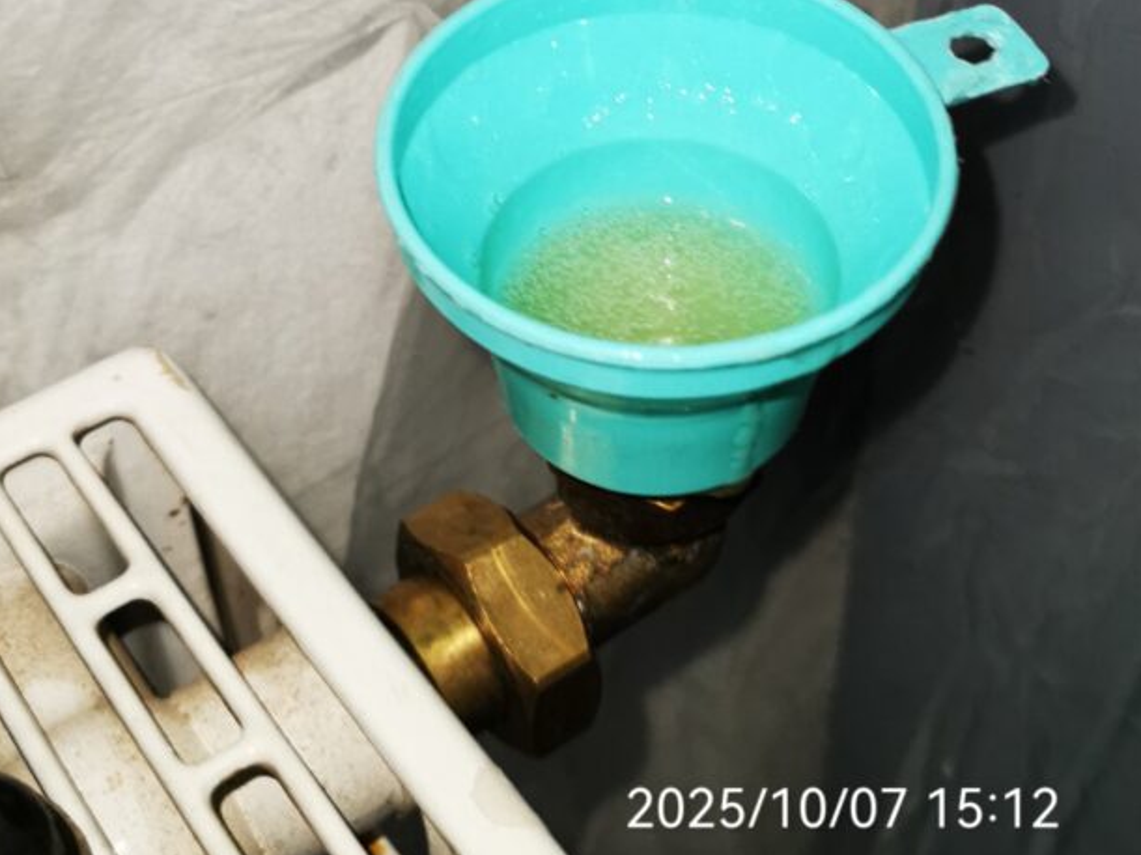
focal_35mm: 57
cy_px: 146
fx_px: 1878
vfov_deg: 25.1
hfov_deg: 33.8
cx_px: 551
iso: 200
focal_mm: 5.56
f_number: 1.6
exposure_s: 1/50
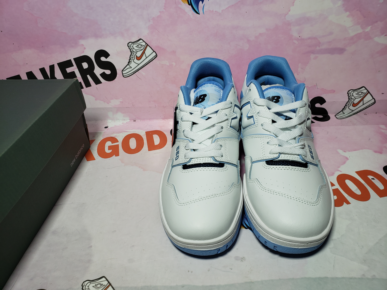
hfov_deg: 67.3
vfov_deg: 53.1
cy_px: 145
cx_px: 194
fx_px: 291
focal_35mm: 26
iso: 50
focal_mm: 4.3
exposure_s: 1/342
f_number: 2.4
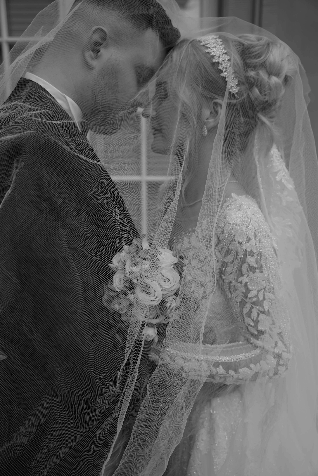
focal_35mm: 35
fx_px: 469
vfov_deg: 53.9
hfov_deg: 37.5
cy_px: 238
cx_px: 159
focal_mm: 35.4
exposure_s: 1/160
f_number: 4
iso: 125
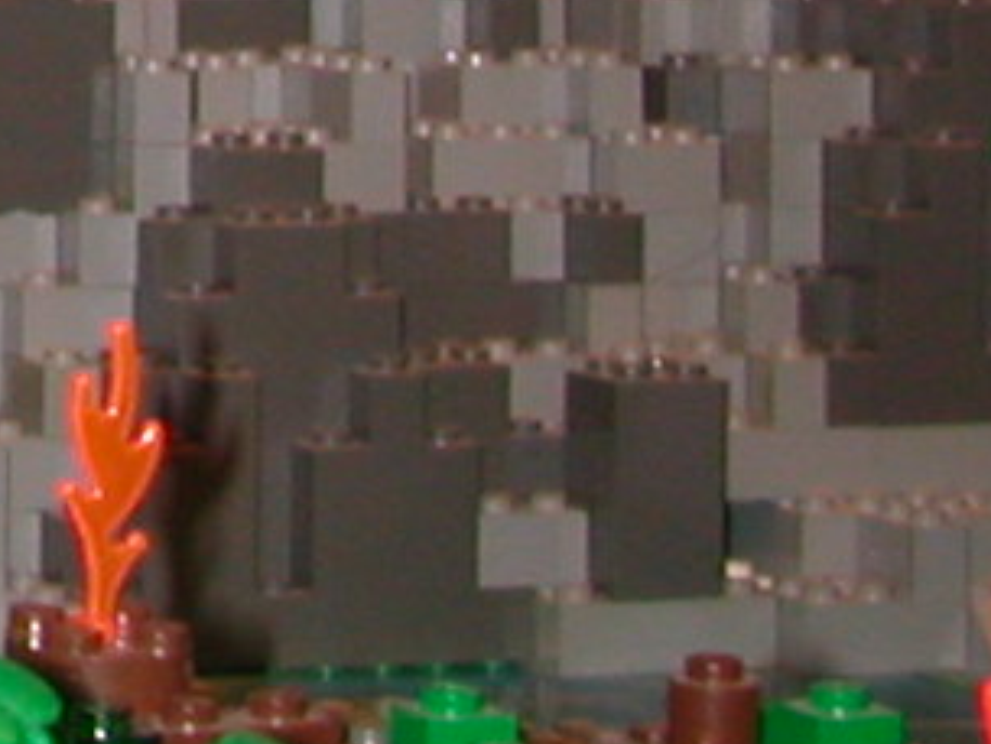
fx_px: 5556
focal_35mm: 194
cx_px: -1179
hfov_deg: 9.4
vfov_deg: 7.3
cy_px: -926
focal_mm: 5.6
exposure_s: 1/59.9
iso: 100
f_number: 2.7
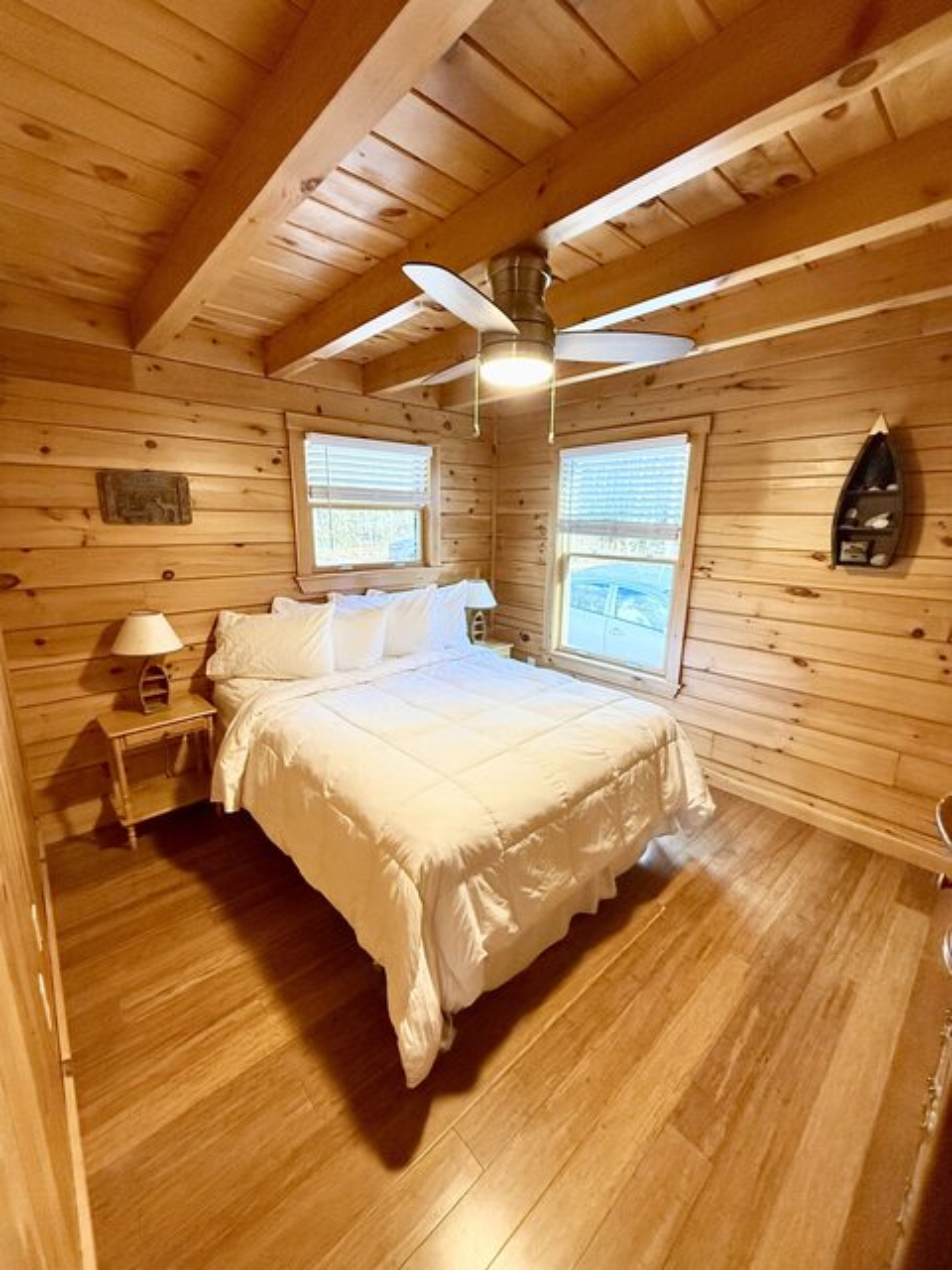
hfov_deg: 85.7
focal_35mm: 14
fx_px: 513
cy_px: 635
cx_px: 476
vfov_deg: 102.1
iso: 500
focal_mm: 2.22
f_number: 2.2
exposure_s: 1/120
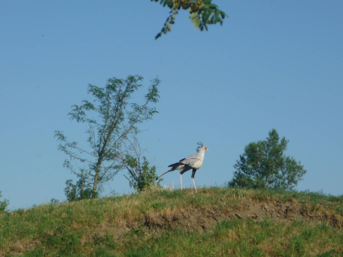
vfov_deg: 11.7
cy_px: 128
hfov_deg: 15.5
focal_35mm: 127
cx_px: 172
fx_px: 1258
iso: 100
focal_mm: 16.5
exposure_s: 1/640
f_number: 5.1
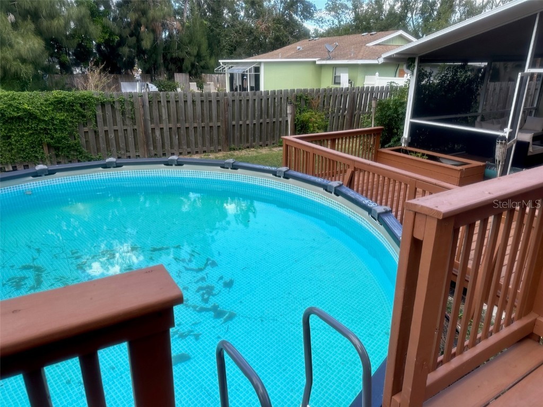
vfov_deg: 56.8
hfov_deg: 71.6
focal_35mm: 24
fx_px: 376
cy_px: 204
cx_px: 272
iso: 80
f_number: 1.78
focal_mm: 6.86
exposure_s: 1/1050
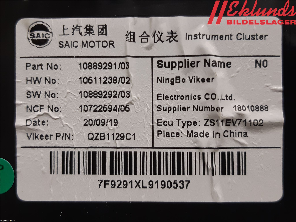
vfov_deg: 53.1
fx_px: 222
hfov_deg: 67.3
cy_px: 111
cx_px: 148
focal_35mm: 26
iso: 125
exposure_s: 1/50
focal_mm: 3.93
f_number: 1.7
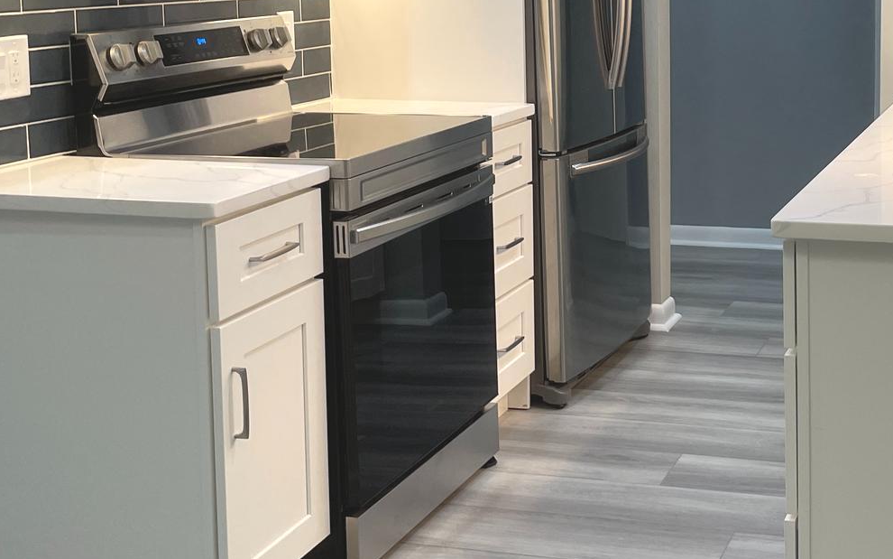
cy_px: 93
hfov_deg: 34.7
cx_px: 704
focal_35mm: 57
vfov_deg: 22.4
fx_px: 1387
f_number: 1.6
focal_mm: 4.2
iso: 64
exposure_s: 1/120
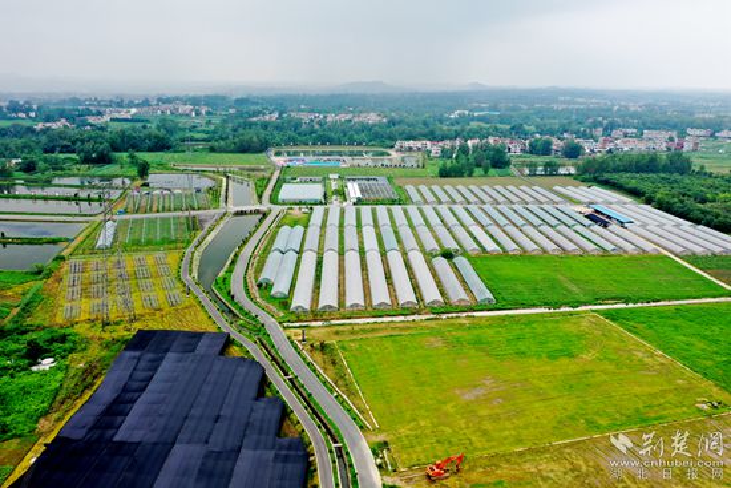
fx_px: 569
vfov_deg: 46.4
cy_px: 244
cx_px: 366
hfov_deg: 65.5
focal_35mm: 28
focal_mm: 10.26
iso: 100
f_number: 4.5
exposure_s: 1/160
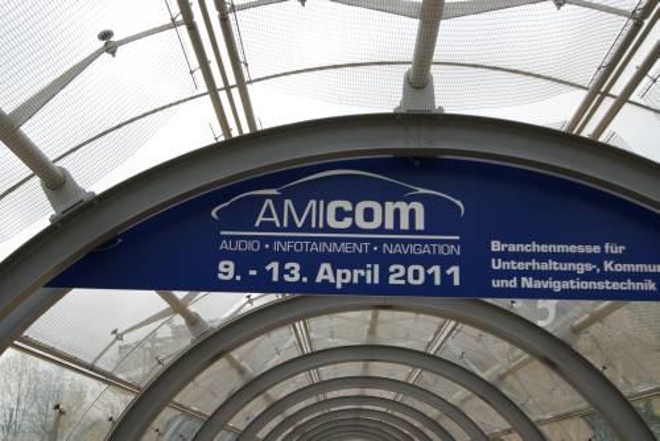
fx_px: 770
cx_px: 330
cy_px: 220
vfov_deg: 31.9
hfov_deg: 46.4
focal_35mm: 42
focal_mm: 28
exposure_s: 1/80
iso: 100
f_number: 8
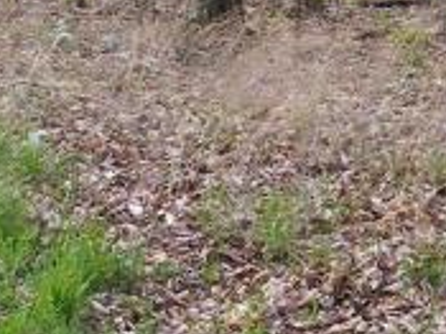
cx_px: 395
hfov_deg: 20.7
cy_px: 76
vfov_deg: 15.8
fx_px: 1197
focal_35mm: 93
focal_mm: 5
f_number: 3.5
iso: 80
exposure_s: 1/80
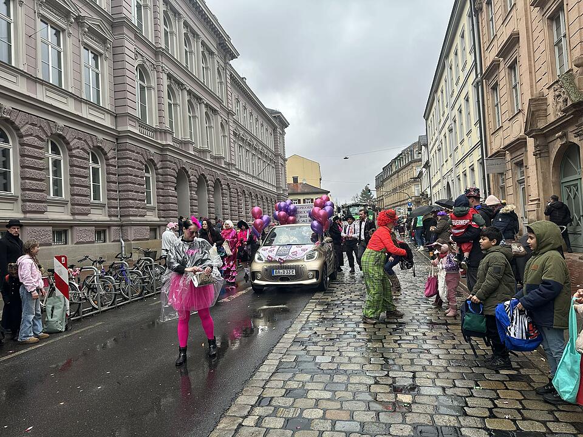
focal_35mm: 24
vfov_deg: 56.8
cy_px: 218
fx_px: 404
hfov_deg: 71.6
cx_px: 292
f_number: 1.78
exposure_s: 1/458
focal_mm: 6.86
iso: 80
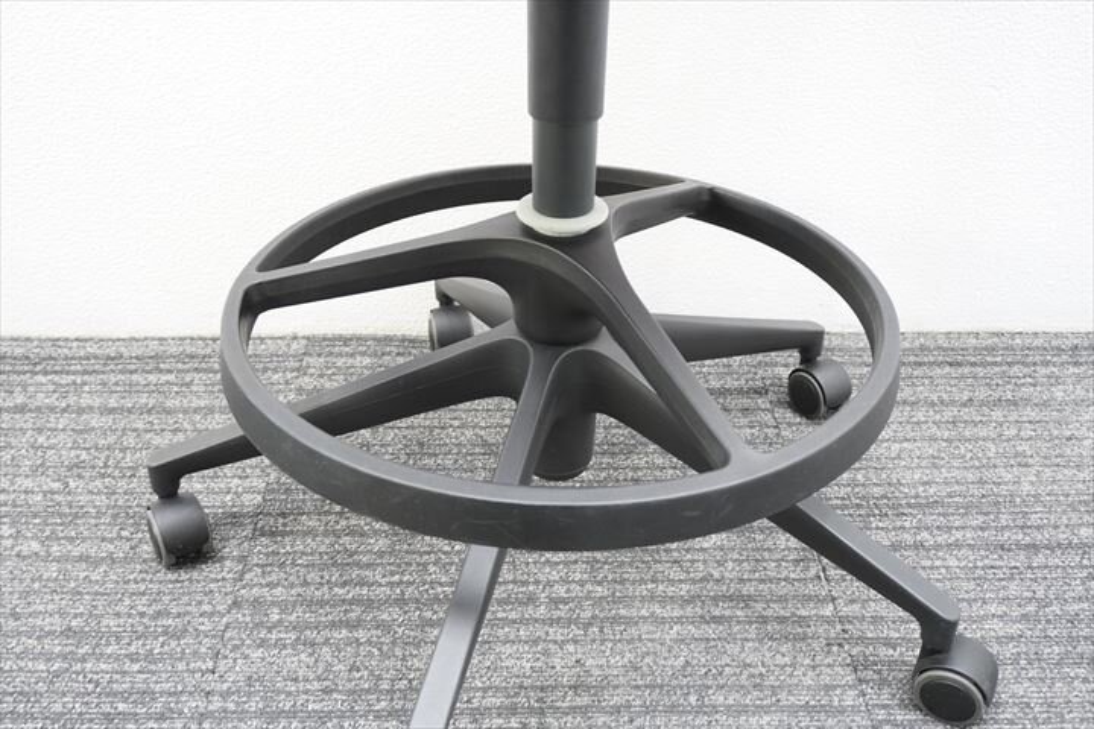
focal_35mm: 38
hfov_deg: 51.3
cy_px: 364
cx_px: 547
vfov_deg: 35.5
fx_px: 1139
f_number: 4.5
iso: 1000
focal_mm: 25
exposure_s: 1/40
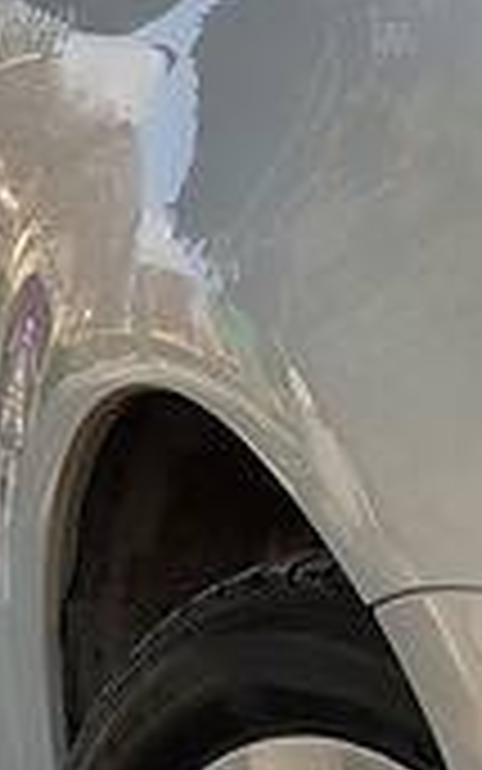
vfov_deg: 10.8
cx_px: 928
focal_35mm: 193
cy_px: 761
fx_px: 4053
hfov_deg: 6.6
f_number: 2.4
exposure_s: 1/283
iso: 25
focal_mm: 6
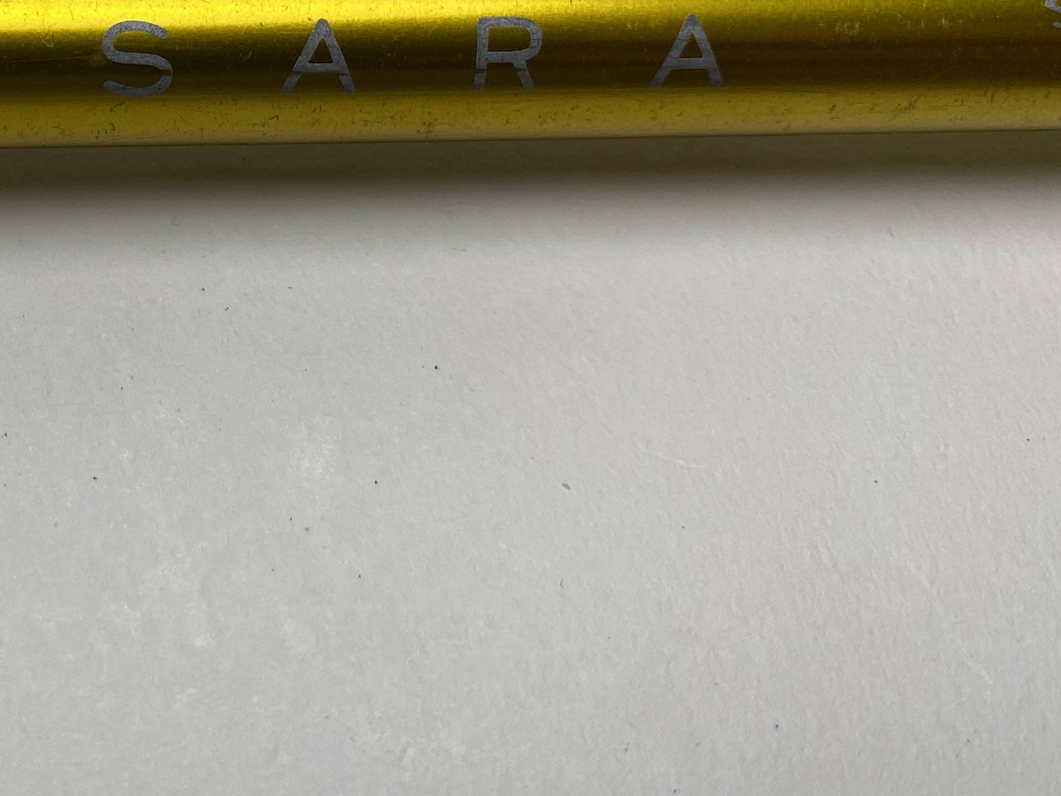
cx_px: -42
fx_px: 1716
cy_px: 102
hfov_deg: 31.3
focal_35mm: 56
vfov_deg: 25.4
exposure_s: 1/375
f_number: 1.8
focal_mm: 4.25
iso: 32
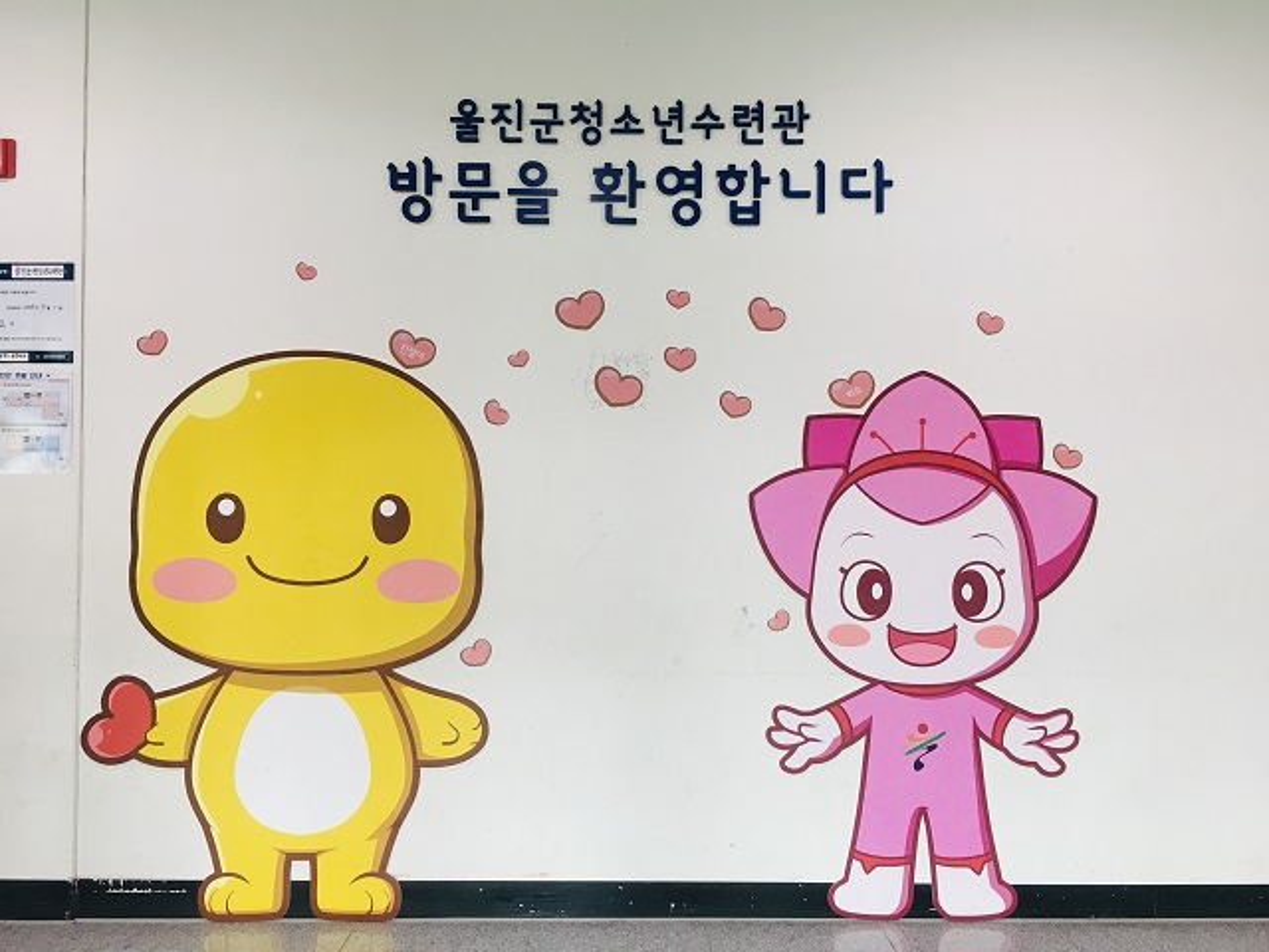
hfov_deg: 61.7
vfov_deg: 48.2
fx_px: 1063
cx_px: 634
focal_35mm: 29
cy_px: 476
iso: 25
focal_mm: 4.15
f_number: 2.2
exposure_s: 1/30
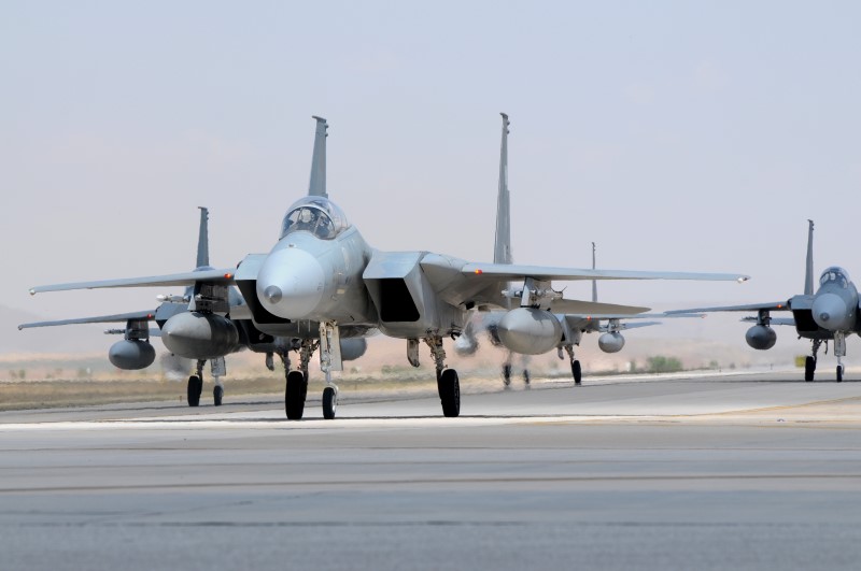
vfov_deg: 4.6
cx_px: 430
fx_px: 7165
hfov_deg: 6.9
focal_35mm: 300
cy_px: 286
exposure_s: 1/400
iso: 200
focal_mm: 200
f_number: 10
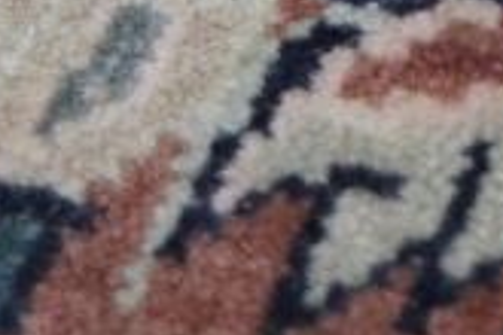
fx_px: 3451
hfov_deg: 7.9
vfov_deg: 5.1
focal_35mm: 247
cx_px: 1073
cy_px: -877
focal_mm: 21.2
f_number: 4
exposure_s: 1/30
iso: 1600
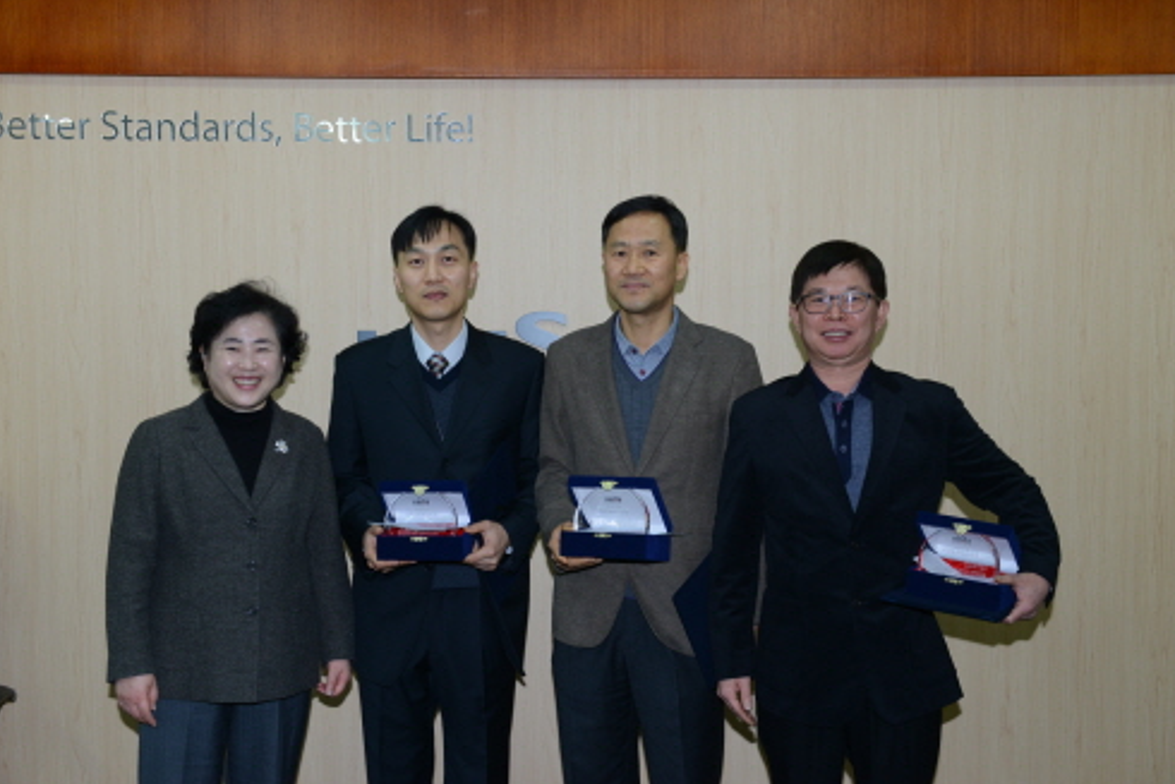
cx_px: 583
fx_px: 1600
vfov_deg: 27.5
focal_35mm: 49
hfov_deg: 40.3
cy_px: 398
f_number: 6.3
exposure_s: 1/80
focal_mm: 48
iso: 800
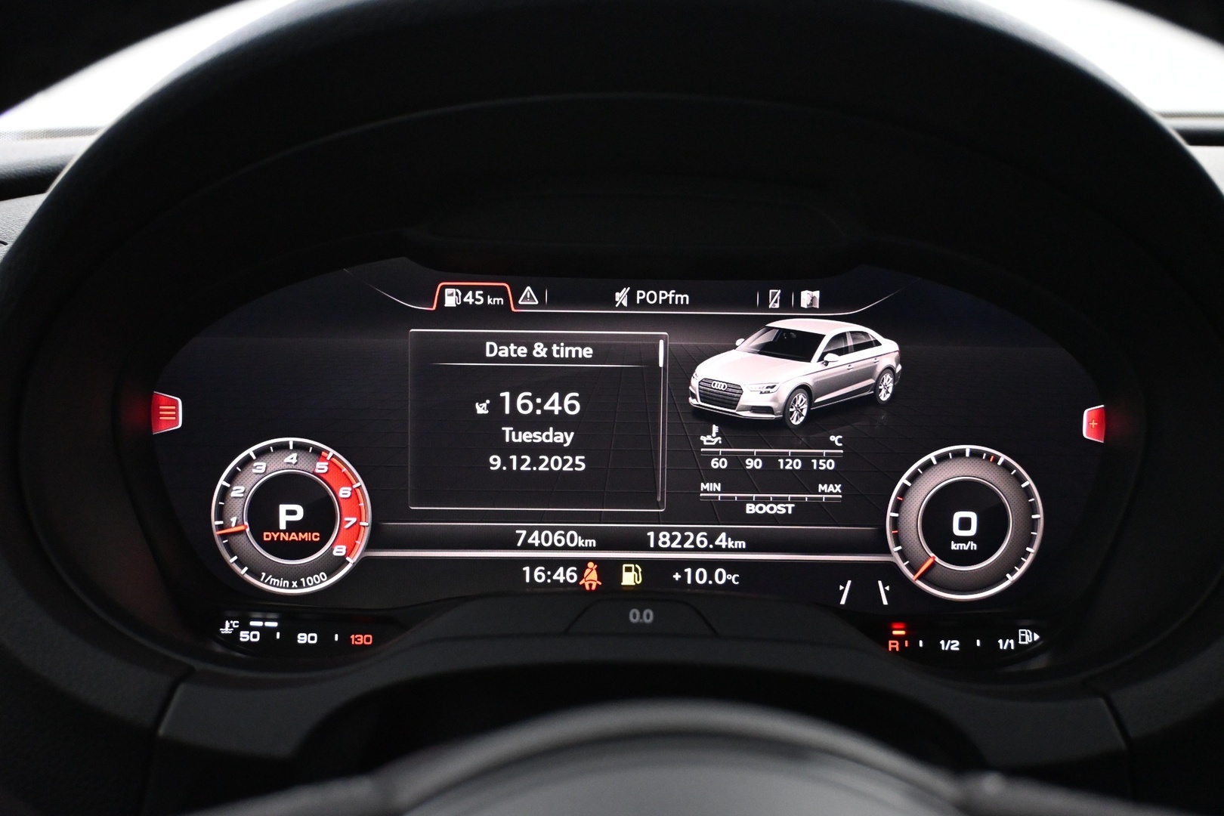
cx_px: 612
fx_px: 1555
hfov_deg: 43.0
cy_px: 408
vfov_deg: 29.4
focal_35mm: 46
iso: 5000
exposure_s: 1/50
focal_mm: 30.5
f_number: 4.8
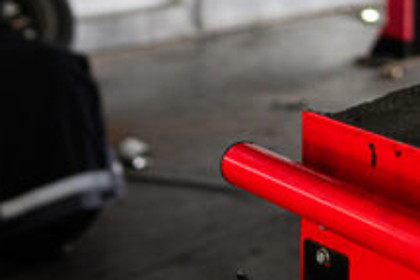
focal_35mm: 71
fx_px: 828
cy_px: -152
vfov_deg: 17.2
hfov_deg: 26.1
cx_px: 471
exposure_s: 1/640
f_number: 1.8
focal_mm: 20
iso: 200
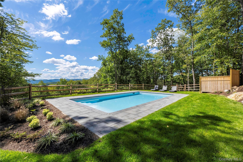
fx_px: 94
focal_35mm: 14
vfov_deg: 81.2
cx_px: 122
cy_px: 81
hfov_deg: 104.3
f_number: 8
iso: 320
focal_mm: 14
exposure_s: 1/2500
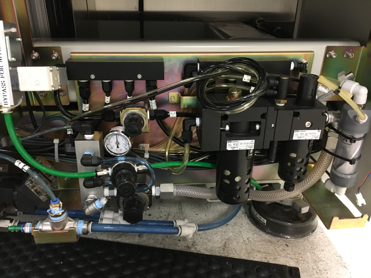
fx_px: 311
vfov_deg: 48.2
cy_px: 139
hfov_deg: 61.7
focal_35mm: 29
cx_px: 186
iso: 250
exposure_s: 1/15
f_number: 2.2
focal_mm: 4.15
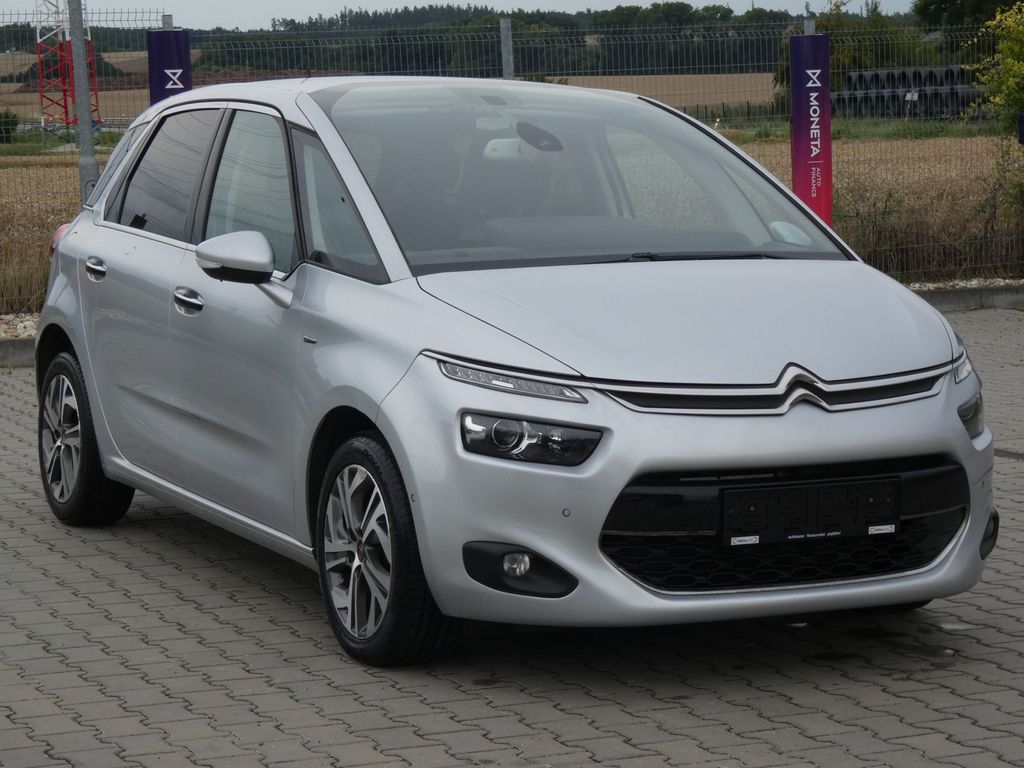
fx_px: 2455
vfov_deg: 17.8
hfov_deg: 23.6
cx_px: 512
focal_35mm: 83
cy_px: 384
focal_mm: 14.8
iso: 80
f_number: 5.6
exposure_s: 1/250
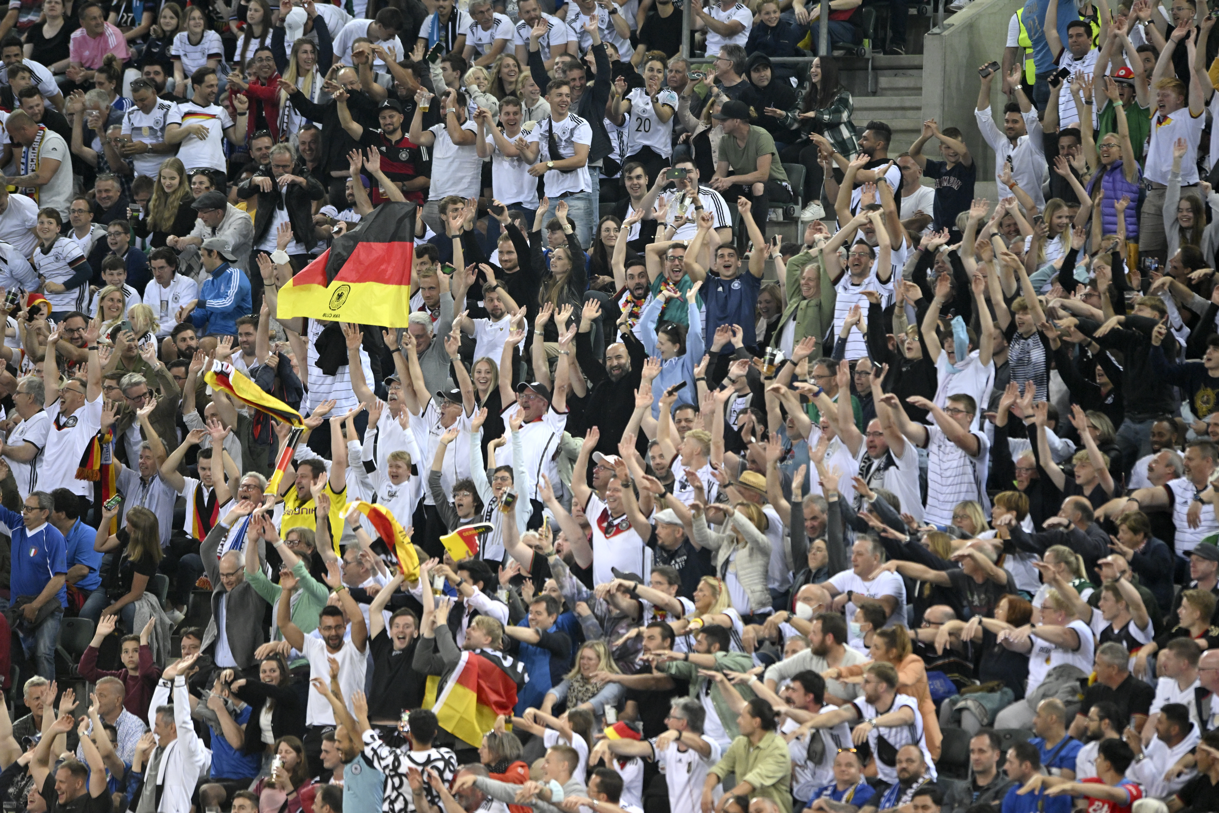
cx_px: 610
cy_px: 406
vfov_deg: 3.4
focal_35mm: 400
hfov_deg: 5.2
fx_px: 13543
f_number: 4
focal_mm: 400
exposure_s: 1/500
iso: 800
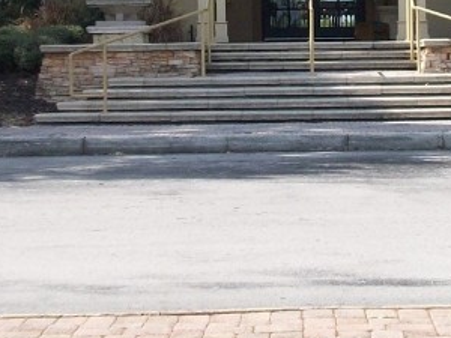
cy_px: -99
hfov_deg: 16.8
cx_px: 376
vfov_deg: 12.4
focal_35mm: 116
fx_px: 1511
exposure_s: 1/708
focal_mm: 5.7
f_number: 2.8
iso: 64
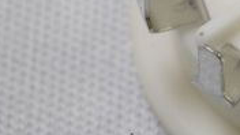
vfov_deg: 6.3
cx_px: 333
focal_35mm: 190
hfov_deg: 11.0
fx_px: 1209
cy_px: -30
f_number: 16
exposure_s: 1/1.6
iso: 800
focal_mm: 50
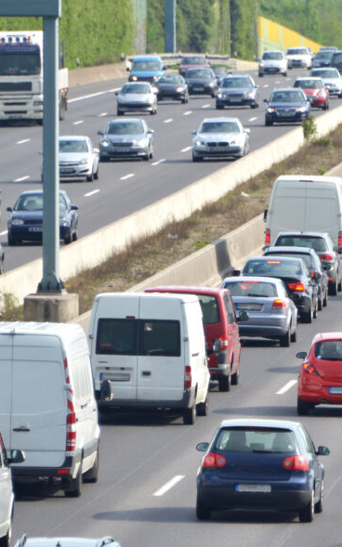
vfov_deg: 2.6
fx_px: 11874
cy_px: 302
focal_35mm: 796
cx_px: 419
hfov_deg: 1.6
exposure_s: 1/500
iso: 200
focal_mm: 300
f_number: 6.3
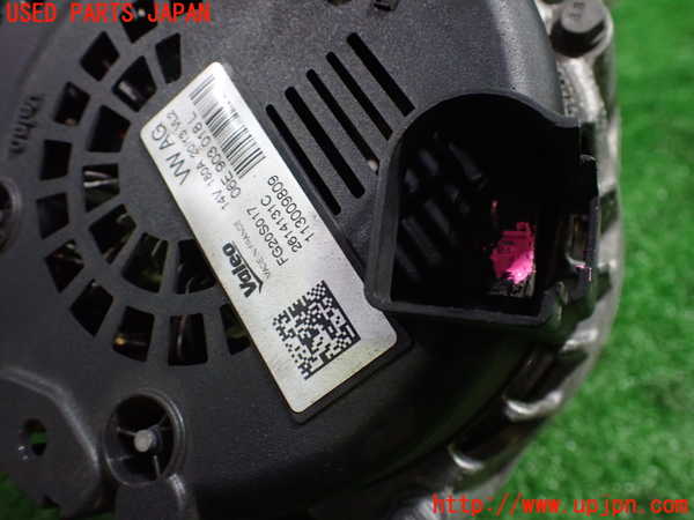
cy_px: 260
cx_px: 347
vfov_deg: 46.8
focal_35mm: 30
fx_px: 601
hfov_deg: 60.0
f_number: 2.3
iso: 800
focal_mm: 5.4
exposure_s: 1/100
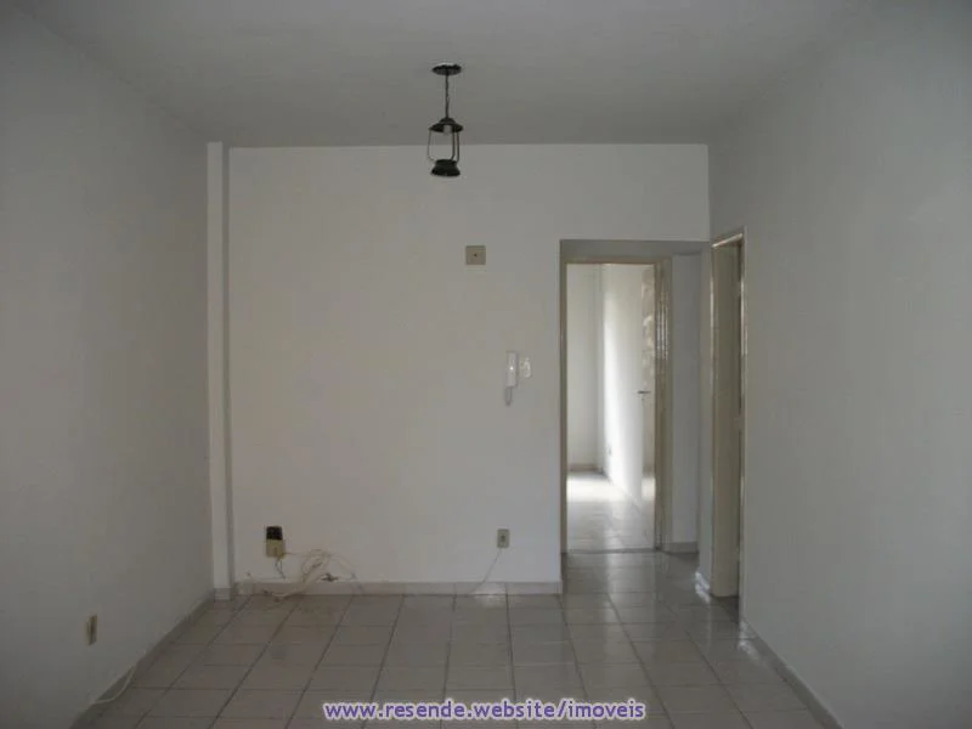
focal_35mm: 32
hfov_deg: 56.8
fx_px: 899
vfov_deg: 44.2
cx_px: 486
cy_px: 364
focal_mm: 5.7
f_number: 2.9
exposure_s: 1/60
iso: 160
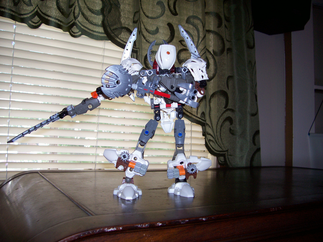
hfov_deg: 54.0
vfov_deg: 41.8
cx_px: 162
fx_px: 317
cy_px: 121
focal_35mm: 34
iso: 80
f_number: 2.7
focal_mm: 5.6
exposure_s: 1/64
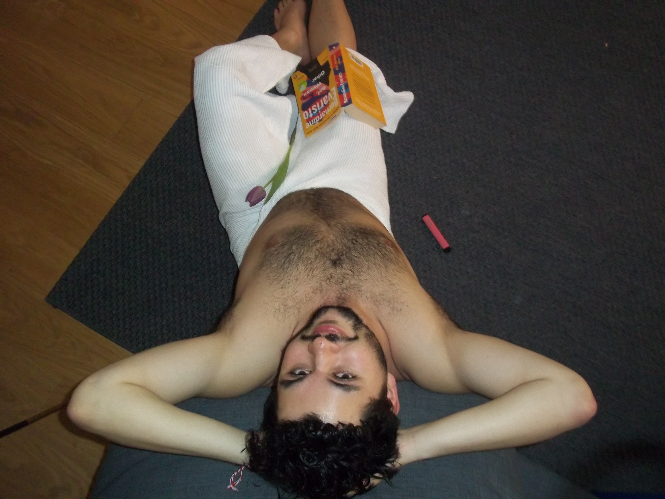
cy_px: 250
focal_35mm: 36
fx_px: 692
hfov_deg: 51.4
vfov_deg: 39.7
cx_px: 332
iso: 320
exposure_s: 1/30
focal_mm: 6.5
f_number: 3.1
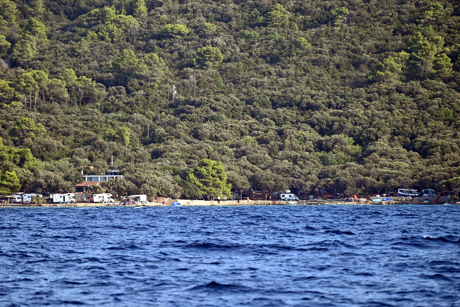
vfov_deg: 5.7
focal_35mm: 240
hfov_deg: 8.6
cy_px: 154
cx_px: 230
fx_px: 3067
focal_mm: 240
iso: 400
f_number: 5.6
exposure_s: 1/1000
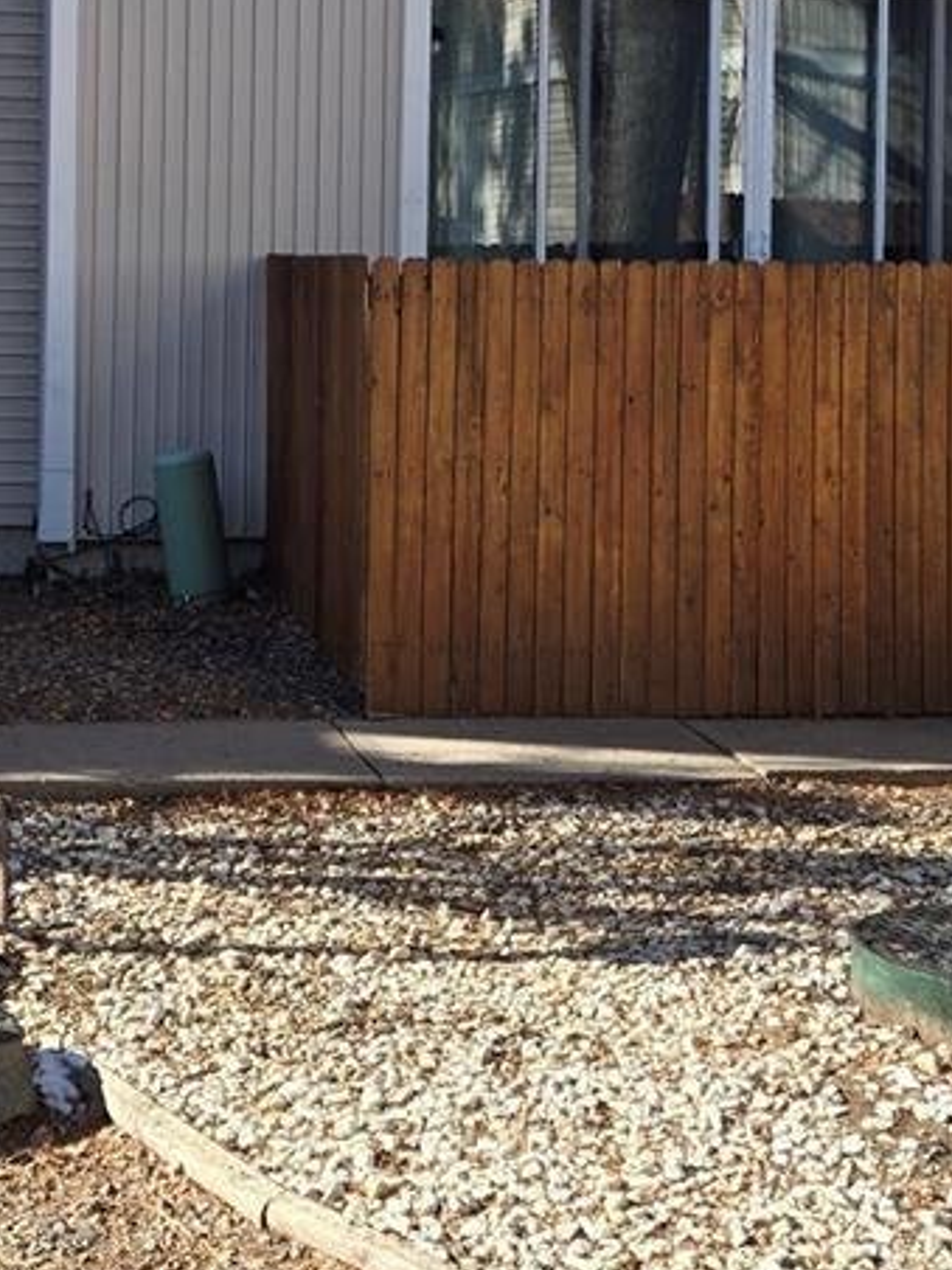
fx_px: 2237
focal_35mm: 61
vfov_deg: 30.8
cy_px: 230
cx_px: 298
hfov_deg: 23.9
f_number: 1.8
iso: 25
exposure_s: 1/574
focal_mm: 5.4
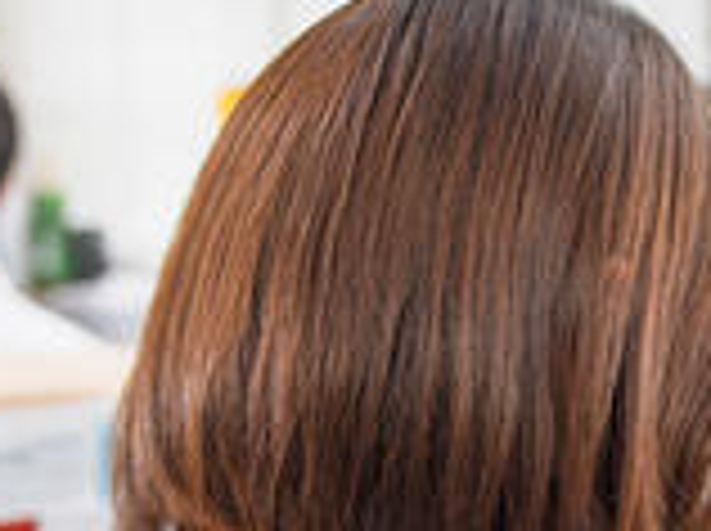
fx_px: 3897
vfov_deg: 7.7
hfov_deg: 10.4
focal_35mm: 190
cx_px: 459
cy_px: 644
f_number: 2.2
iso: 500
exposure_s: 1/200
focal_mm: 25
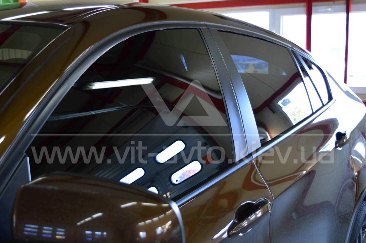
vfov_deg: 28.0
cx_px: 183
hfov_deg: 41.1
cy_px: 122
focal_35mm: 48
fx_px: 488
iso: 400
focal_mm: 32
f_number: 4.5
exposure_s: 1/20
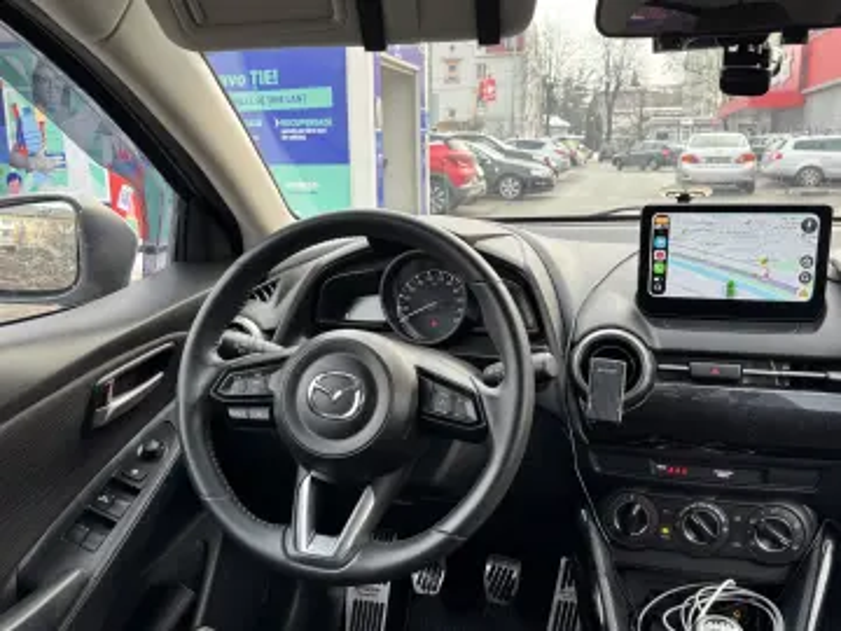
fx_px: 583
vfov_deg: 56.8
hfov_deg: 71.6
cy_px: 316
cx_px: 420
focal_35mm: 24
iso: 160
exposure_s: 1/98
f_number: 1.78
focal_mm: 6.76
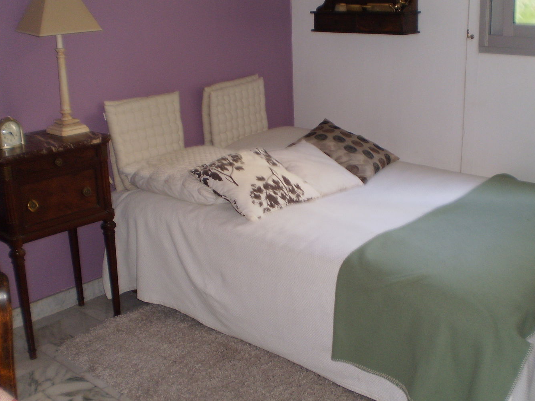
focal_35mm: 43
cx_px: 301
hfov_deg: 43.8
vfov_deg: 33.6
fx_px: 665
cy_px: 204
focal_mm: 6.3
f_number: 3.1
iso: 125
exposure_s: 1/30
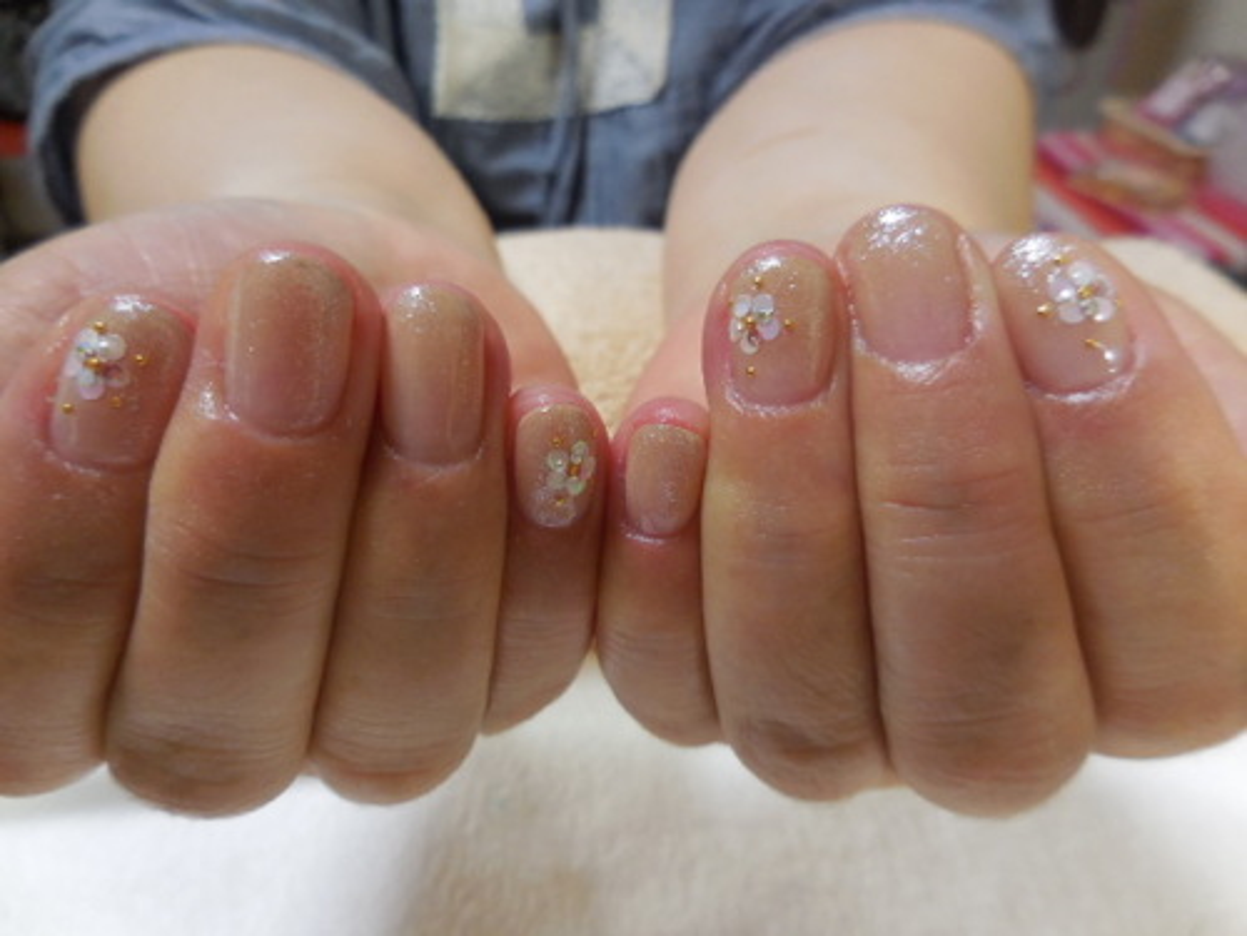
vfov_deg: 54.9
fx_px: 901
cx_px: 624
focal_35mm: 25
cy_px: 468
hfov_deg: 69.4
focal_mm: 4.5
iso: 220
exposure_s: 1/30
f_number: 3.3
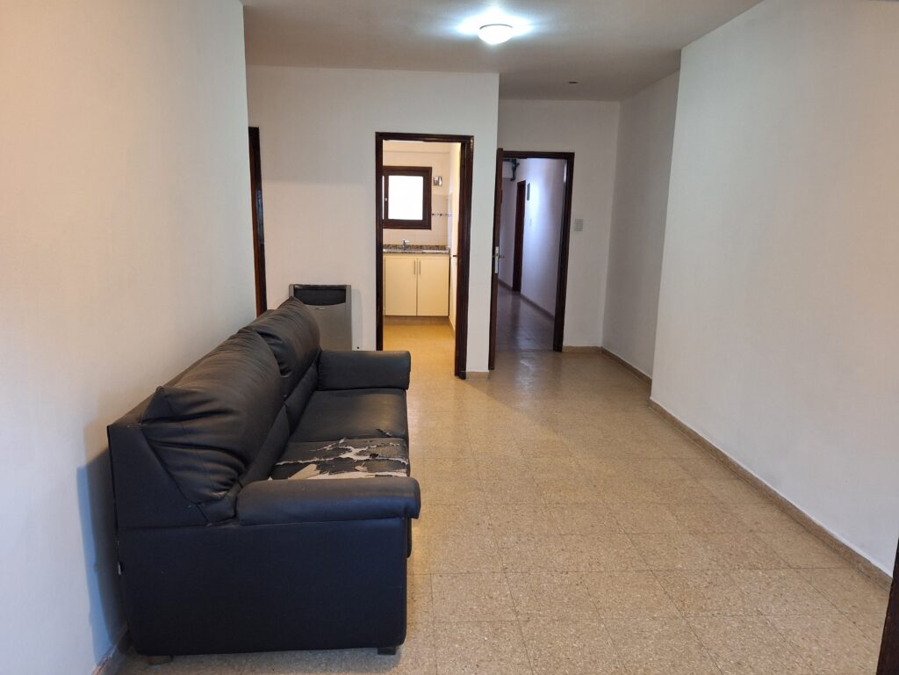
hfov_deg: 73.9
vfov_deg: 58.9
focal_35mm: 23
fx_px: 597
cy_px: 338
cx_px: 450
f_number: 1.8
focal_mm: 5.54
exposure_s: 1/24
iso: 320
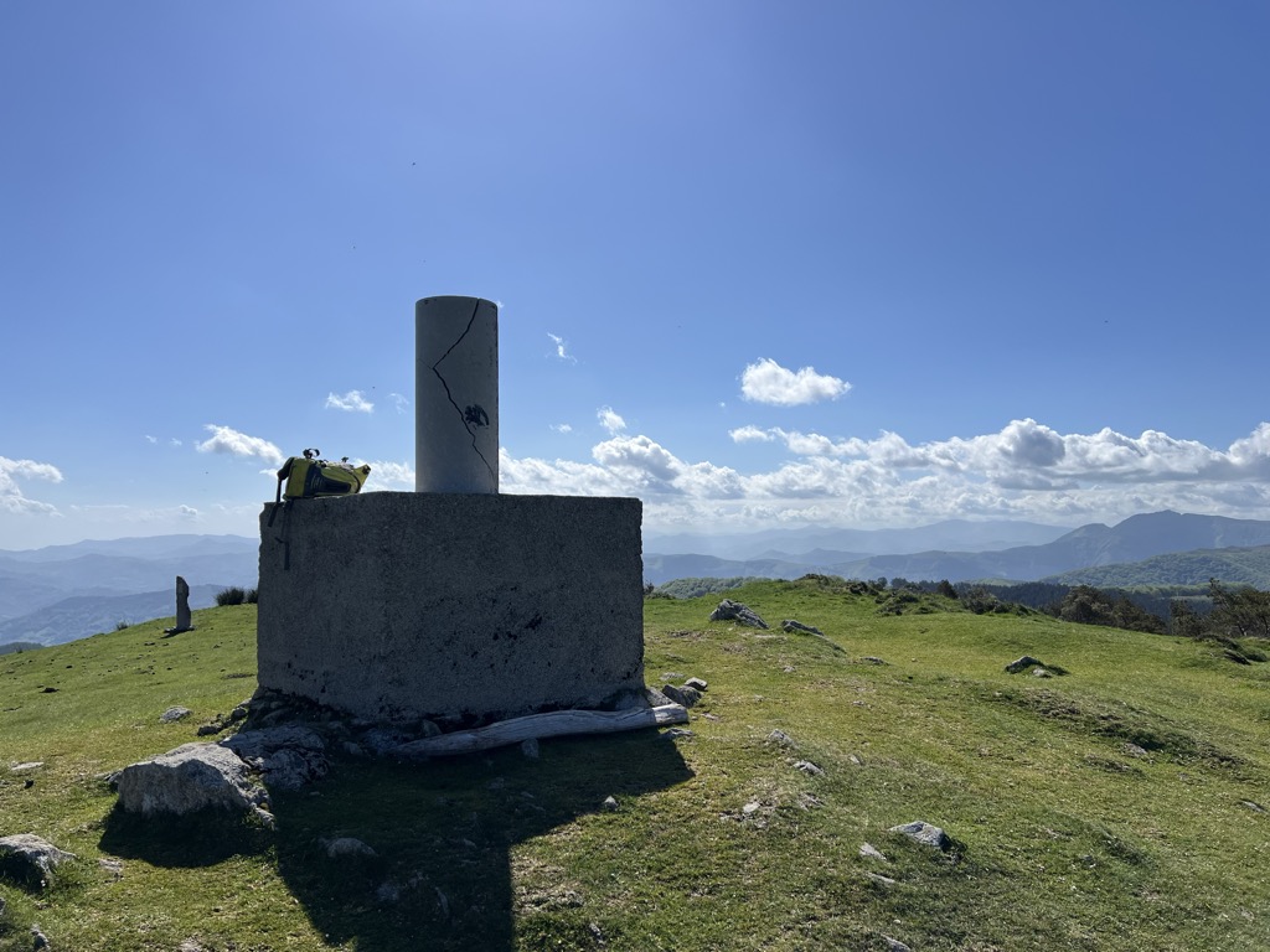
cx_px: 635
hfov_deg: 67.3
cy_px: 476
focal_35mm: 26
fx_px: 954
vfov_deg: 53.1
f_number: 1.5
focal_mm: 5.7
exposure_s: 1/10309
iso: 50
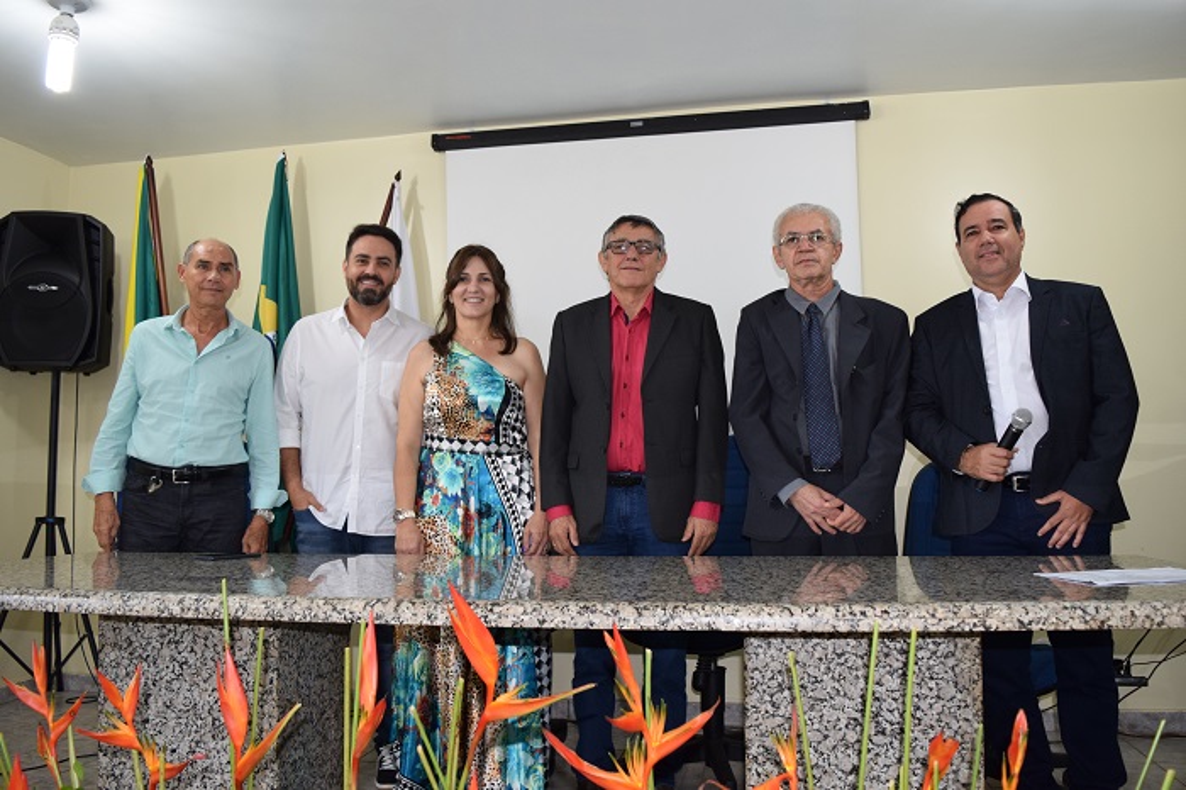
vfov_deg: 43.6
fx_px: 988
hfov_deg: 62.0
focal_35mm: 30
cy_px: 395
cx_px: 593
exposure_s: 1/100
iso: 800
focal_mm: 20
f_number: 5
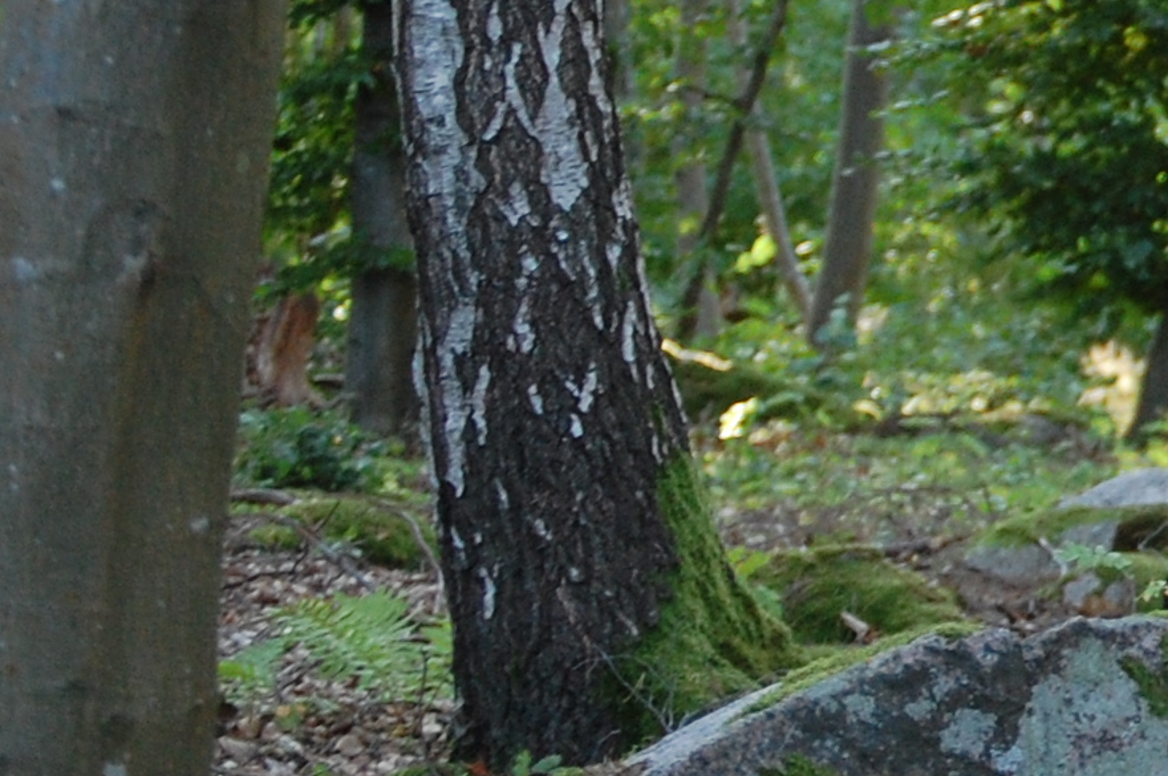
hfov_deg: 6.4
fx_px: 10308
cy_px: 130
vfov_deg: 4.3
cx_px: 1925
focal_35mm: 318
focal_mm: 62
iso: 640
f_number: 4.2
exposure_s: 1/125
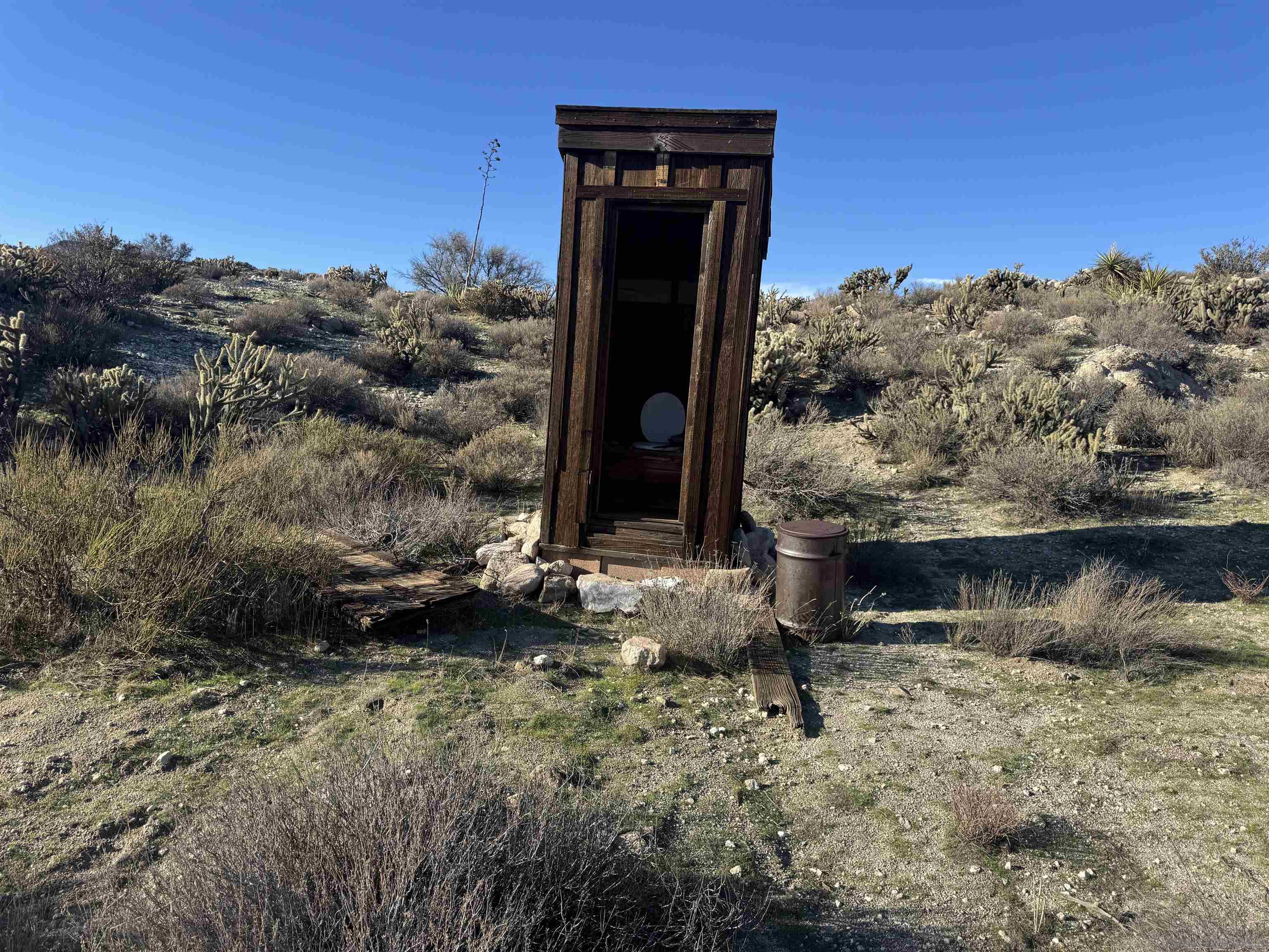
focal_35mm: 24
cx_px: 634
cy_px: 476
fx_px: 880
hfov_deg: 71.6
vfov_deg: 56.8
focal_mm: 6.76
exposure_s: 1/2506
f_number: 1.78
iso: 80
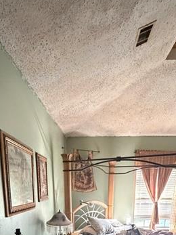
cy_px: 240
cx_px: 92
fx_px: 210
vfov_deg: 47.3
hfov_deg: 45.4
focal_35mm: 31
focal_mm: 2.22
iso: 1250
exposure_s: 1/60
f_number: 2.2
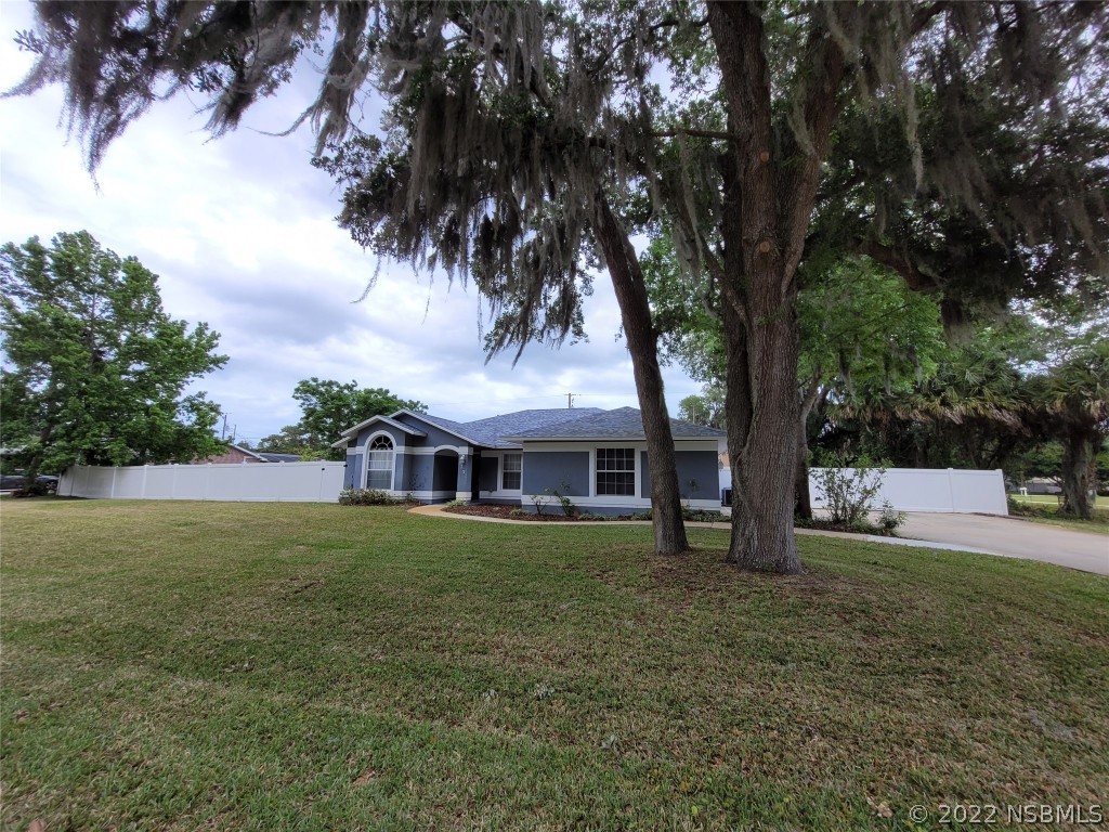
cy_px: 416
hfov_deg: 106.2
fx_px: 416
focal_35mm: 13
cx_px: 554
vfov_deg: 89.9
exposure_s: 1/1033
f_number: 2.2
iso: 40
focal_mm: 1.74
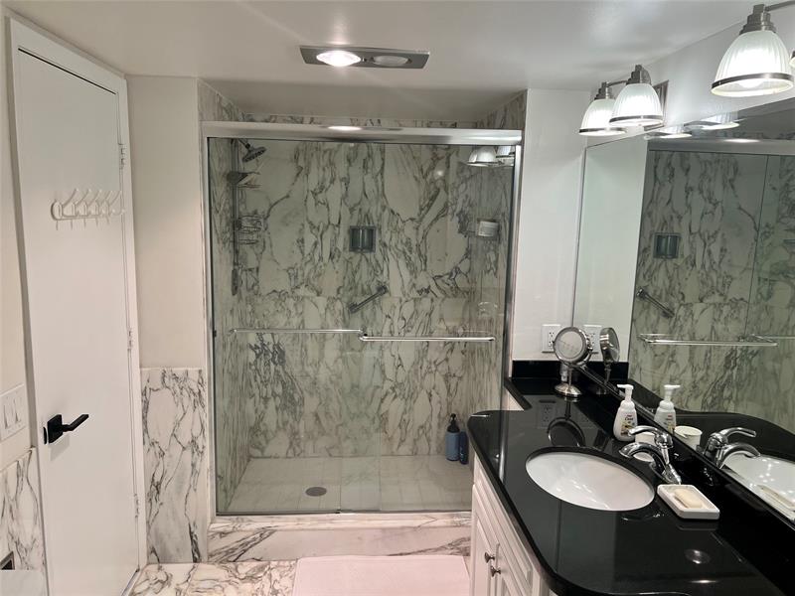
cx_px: 398
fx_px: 597
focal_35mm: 26
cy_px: 298
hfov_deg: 67.3
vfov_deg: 53.1
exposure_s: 1/120
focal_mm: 5.7
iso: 64
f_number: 1.5
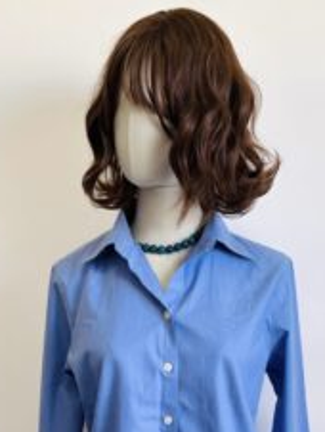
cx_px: 170
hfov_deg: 31.6
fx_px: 575
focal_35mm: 46
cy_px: 346
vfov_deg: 39.6
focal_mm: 5.96
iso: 100
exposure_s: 1/60
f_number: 1.6
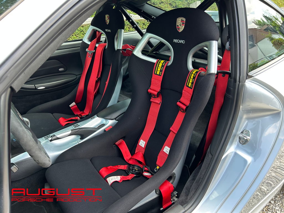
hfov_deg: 67.3
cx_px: 142
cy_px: 106
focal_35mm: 26
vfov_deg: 53.1
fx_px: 213
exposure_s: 1/141
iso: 40
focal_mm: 5.7
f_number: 1.5
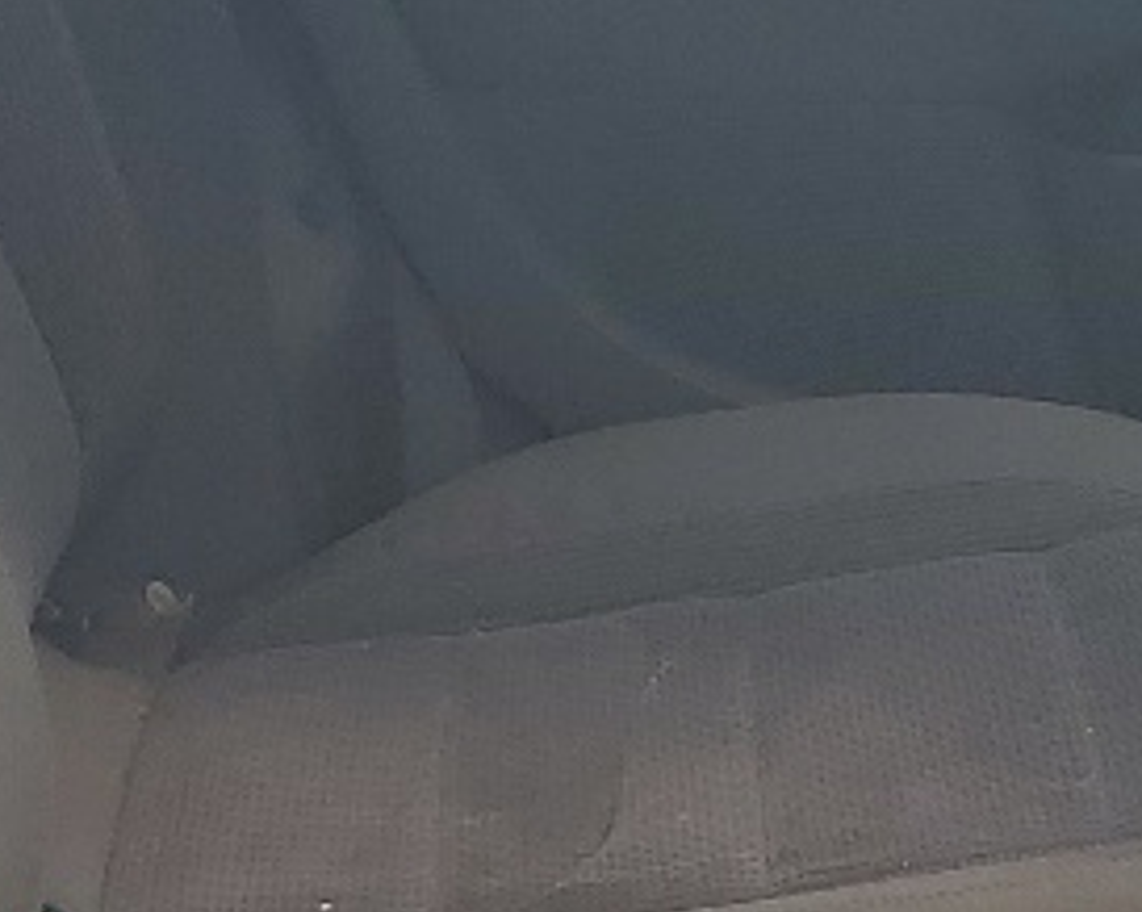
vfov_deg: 10.4
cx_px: 941
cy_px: 368
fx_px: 5032
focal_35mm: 149
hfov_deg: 12.9
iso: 50
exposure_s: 1/714
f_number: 1.5
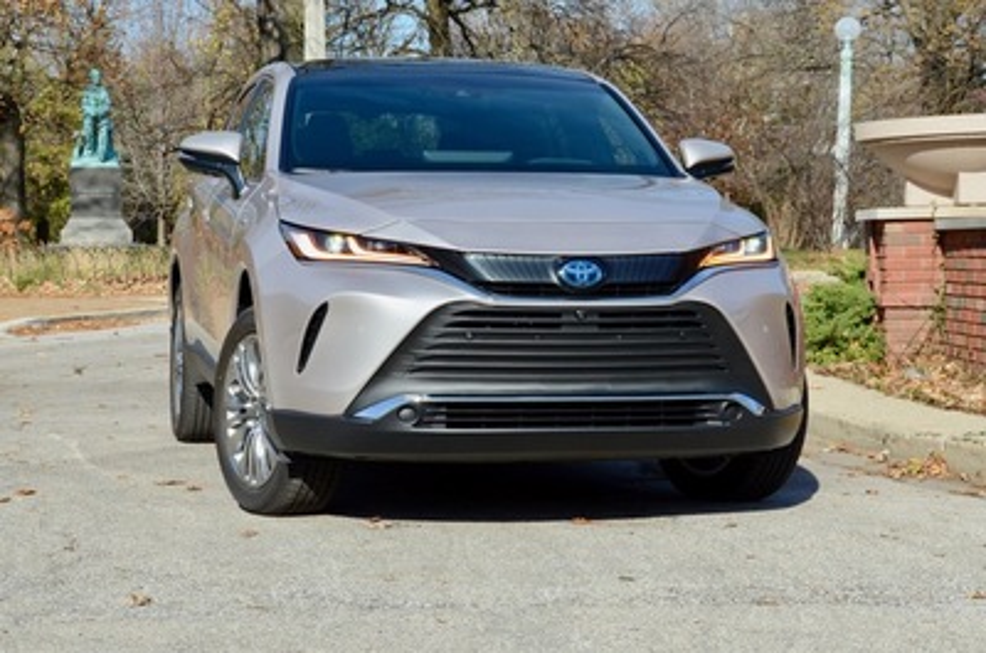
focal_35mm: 82
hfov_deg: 24.7
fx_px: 2255
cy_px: 326
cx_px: 493
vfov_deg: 16.5
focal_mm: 55
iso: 800
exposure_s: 1/800
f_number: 14
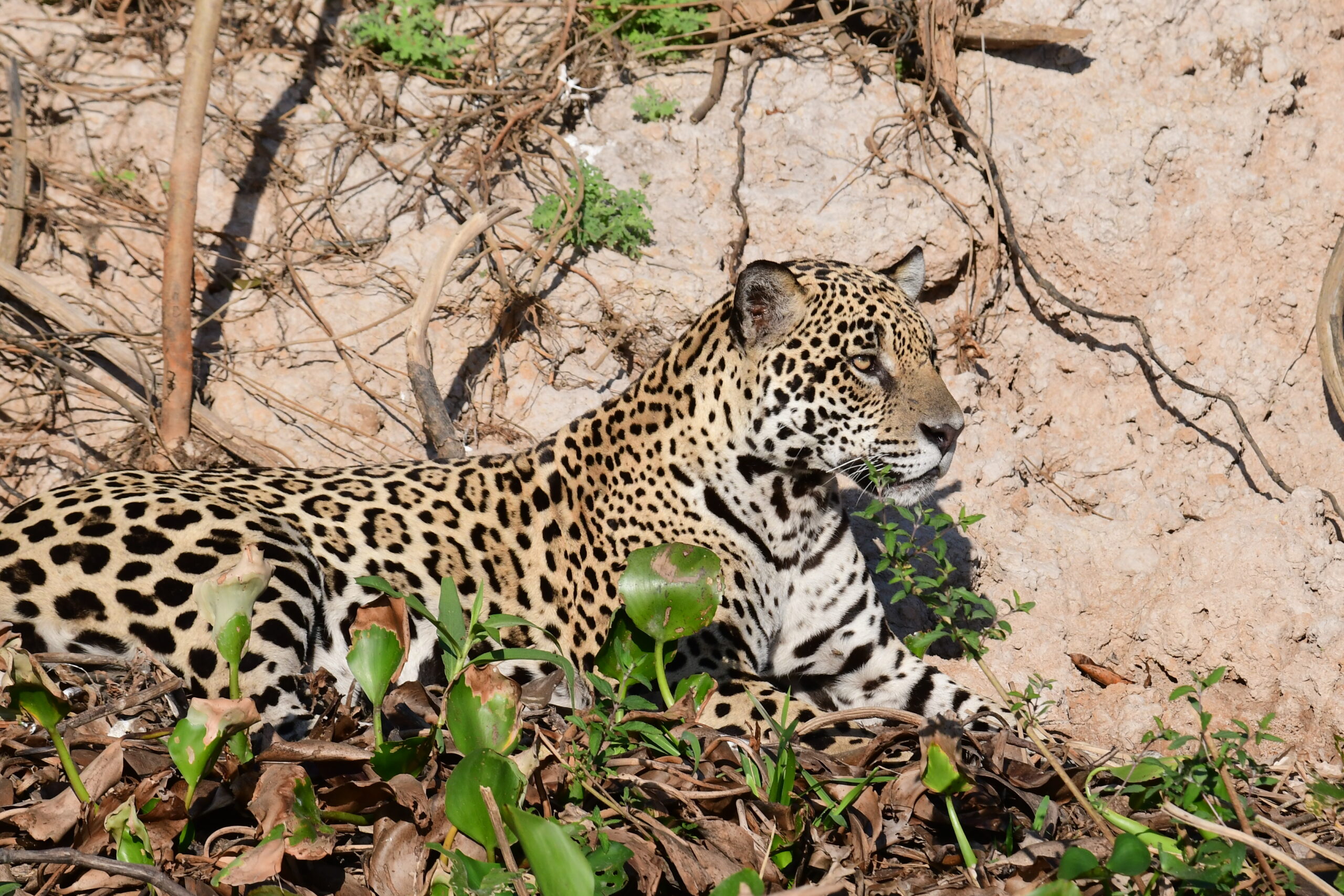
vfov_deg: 2.0
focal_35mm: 680
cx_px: 672
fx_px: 25386
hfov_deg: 3.0
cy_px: 448
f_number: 9
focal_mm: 340
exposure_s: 1/1000
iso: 500
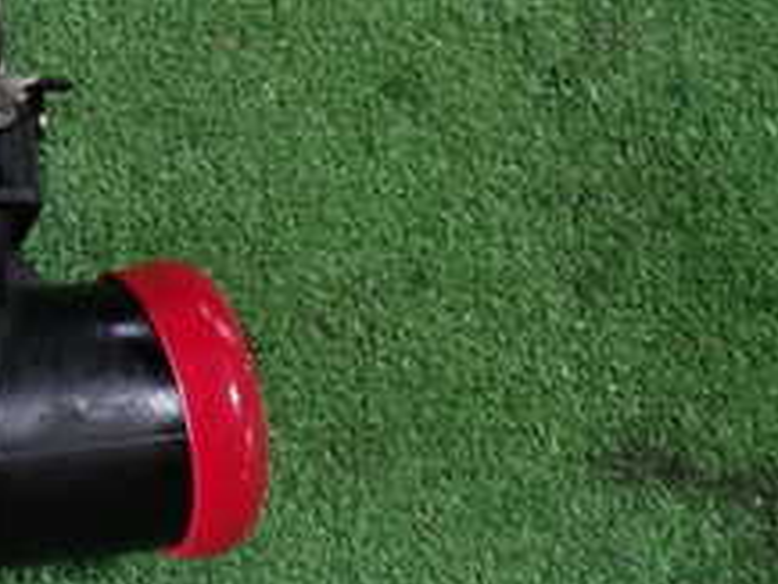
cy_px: -118
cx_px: -262
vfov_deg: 17.0
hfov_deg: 21.1
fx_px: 1866
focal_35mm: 83
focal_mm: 5.4
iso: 200
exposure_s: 1/40
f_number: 2.3
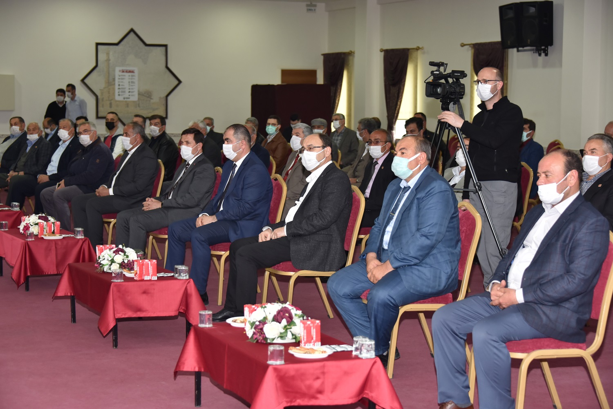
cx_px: 306
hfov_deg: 28.8
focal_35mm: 70
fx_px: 1192
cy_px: 204
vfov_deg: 19.5
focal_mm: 70
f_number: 5
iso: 640
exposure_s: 1/50
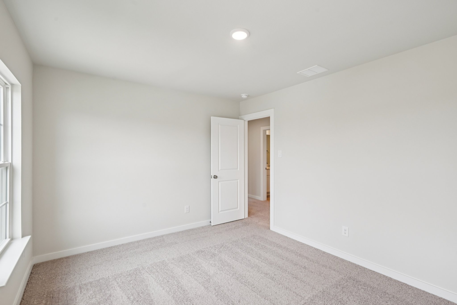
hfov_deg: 95.0
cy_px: 152
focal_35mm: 16
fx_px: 209
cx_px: 228
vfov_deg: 72.0
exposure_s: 1/40
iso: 400
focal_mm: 16.5
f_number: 8
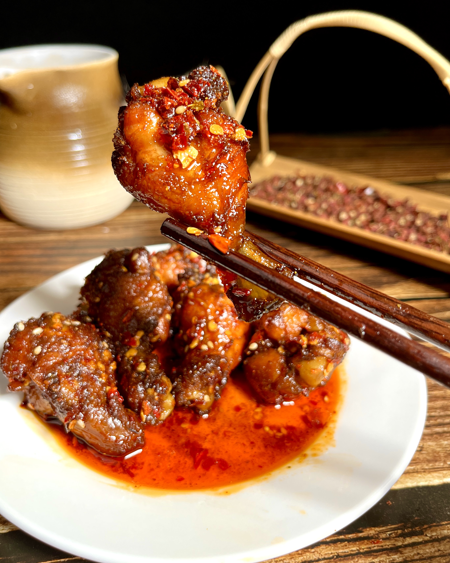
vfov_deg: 58.7
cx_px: 212
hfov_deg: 48.5
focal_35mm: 30
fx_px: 499
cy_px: 261
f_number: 1.6
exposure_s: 1/913
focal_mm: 5.1
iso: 50
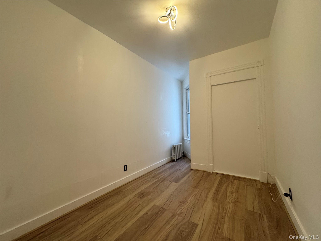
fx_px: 130
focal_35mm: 14
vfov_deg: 85.7
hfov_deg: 102.1
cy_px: 120
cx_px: 160
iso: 200
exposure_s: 1/120
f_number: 2.2
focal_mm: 2.22
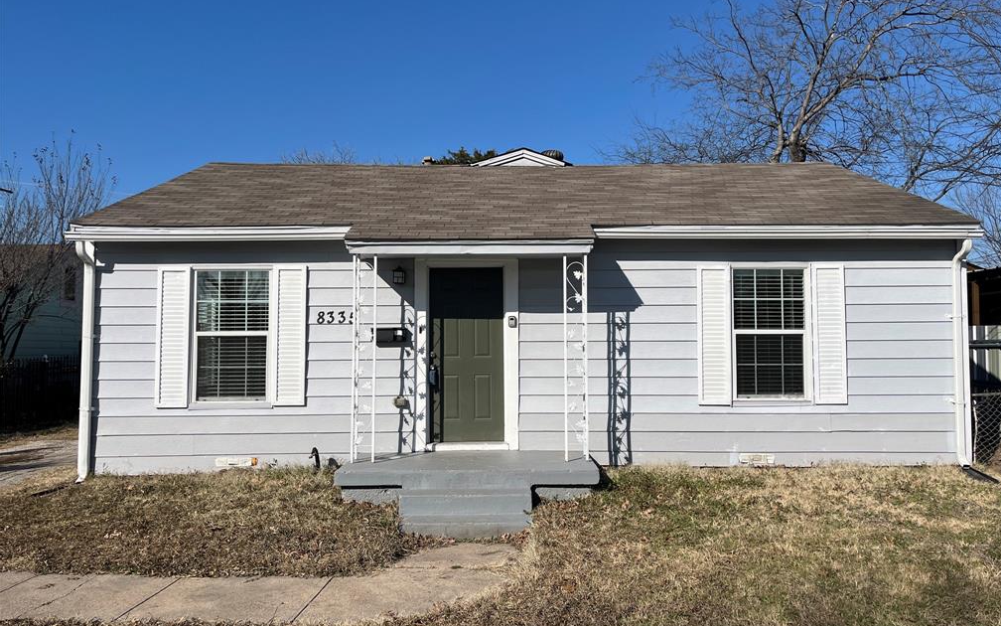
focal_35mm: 28
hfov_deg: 66.5
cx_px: 507
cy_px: 315
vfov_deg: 44.5
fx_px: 764
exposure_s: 1/7874
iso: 50
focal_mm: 5.1
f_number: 1.6
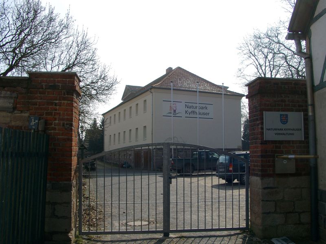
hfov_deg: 54.0
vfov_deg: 41.8
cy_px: 122
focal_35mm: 34
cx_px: 163
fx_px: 320
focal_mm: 7.13
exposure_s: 1/1071
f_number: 4
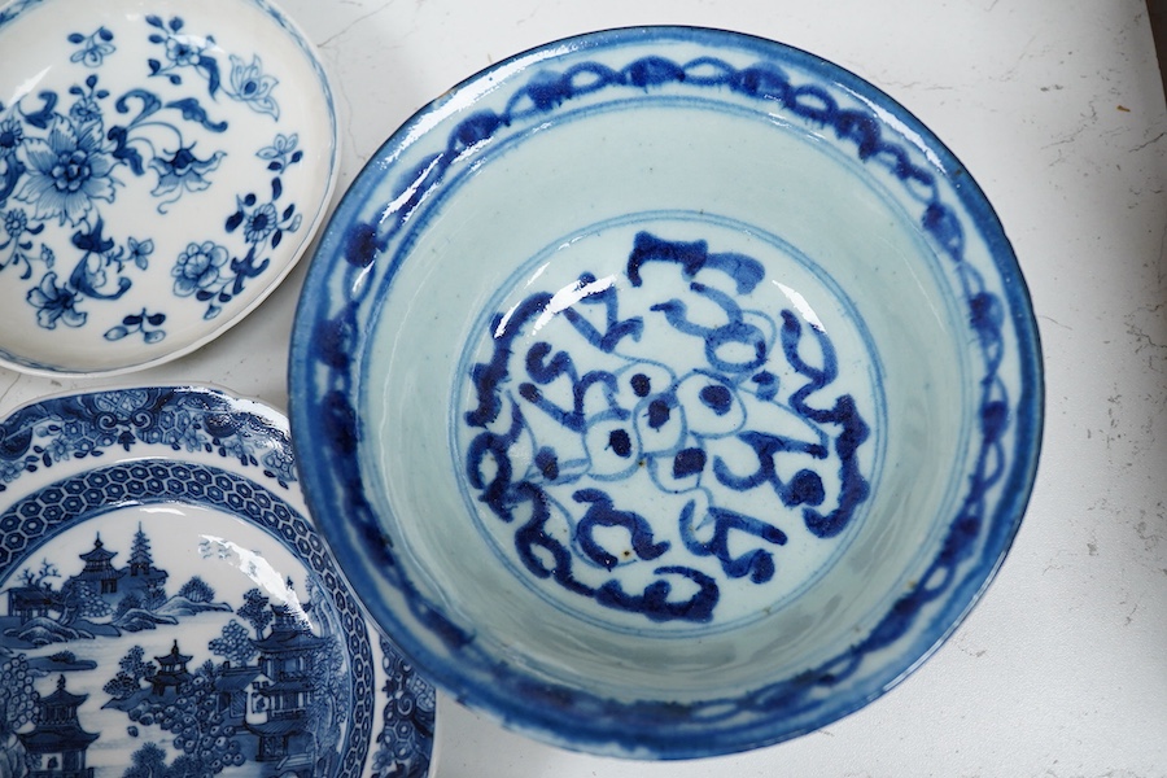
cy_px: 389
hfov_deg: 43.6
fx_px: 1459
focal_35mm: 45
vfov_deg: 29.9
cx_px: 584
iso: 1250
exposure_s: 1/125
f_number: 7.1
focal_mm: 30
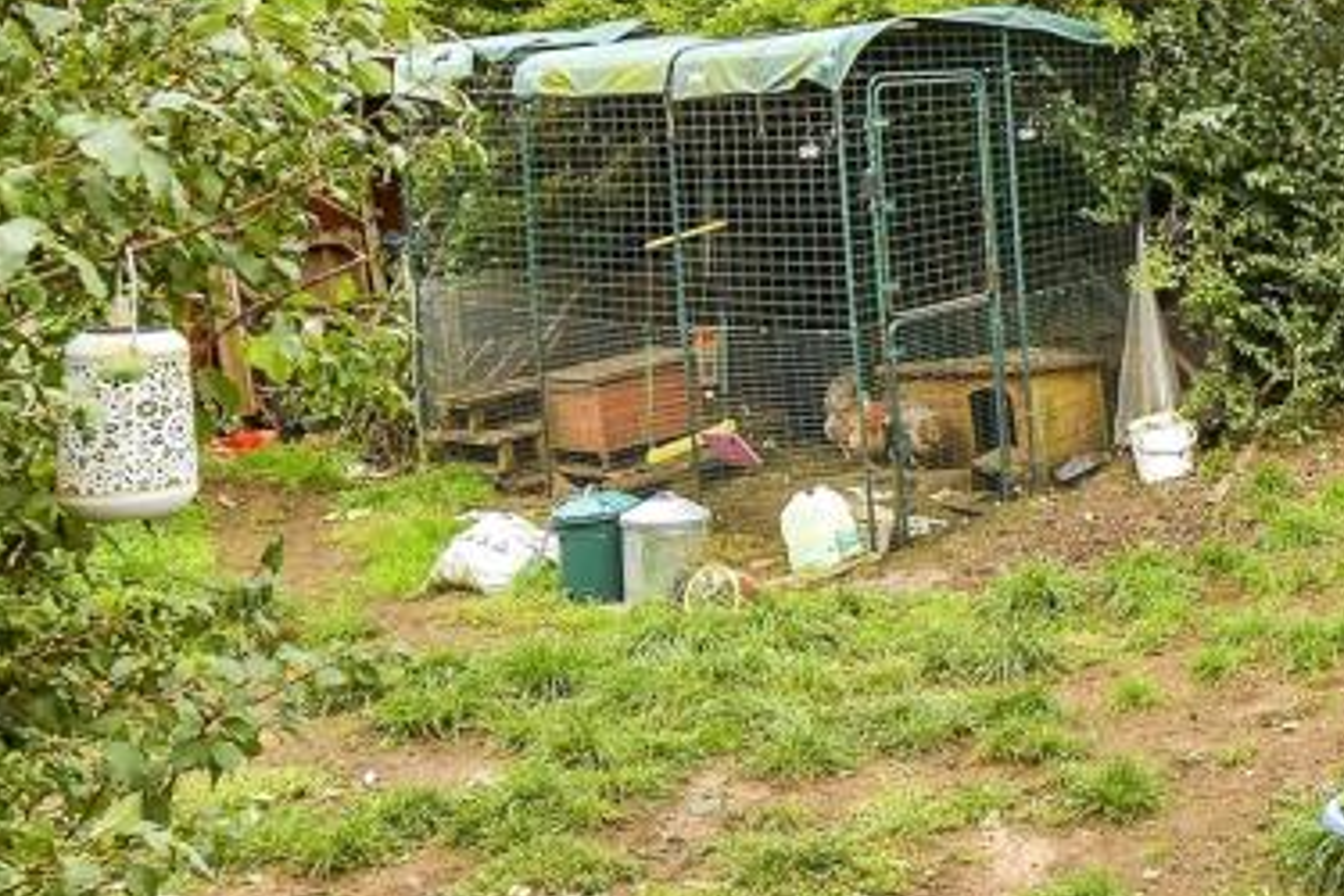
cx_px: 1430
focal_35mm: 41
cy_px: 195
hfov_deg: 39.8
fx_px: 1531
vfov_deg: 31.9
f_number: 8
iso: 160
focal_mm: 10
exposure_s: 1/50
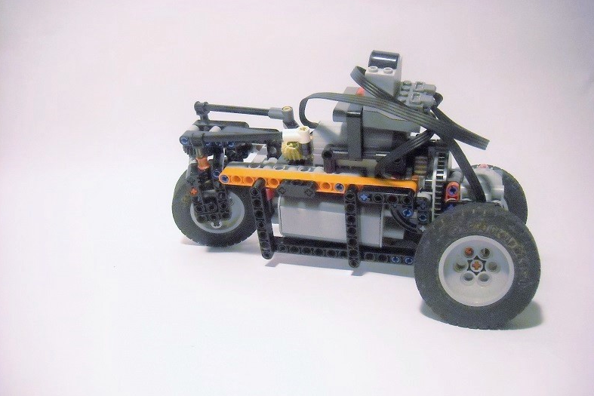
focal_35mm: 37
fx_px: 611
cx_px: 299
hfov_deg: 51.9
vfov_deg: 35.9
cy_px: 214
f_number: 2.8
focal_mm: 5.7
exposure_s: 1/71
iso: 800
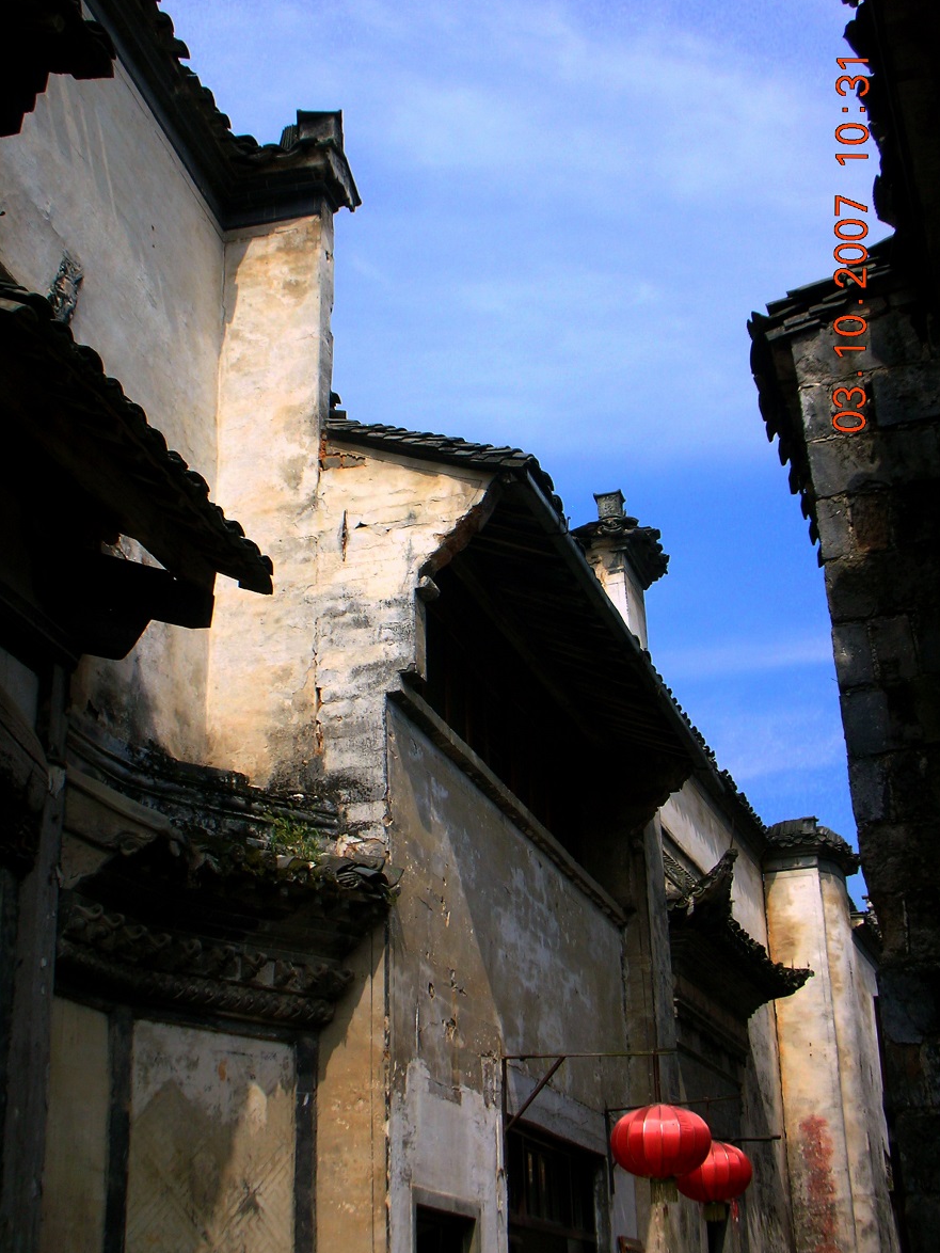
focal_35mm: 47
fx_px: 1701
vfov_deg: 40.4
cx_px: 462
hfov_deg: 30.9
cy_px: 616
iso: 50
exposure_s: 1/116
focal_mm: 7.7
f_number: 9.9
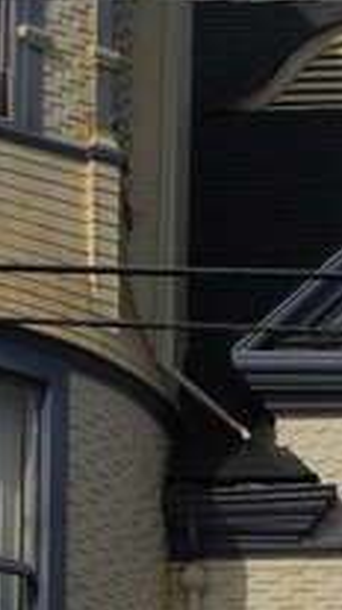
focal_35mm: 243
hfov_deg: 4.8
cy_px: 321
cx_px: 864
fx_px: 3929
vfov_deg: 8.9
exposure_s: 1/200
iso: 200
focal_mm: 40
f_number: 16
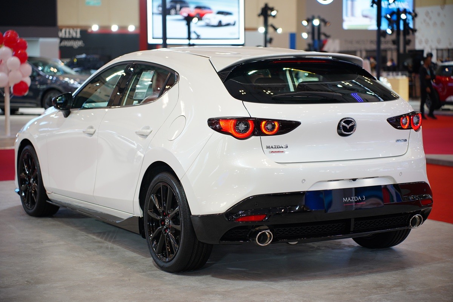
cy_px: 151
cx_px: 226
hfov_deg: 27.0
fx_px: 944
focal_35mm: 75
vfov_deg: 18.2
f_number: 2.8
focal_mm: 75
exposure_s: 1/200
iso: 640
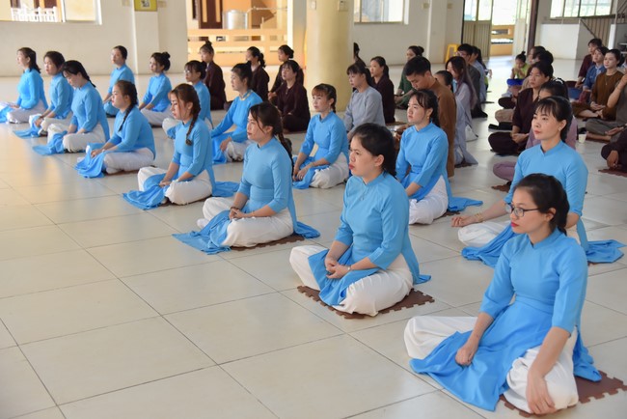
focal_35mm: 48
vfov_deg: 28.1
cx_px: 314
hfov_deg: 41.1
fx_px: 836
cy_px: 210
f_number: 4.5
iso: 800
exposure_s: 1/160
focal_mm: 48
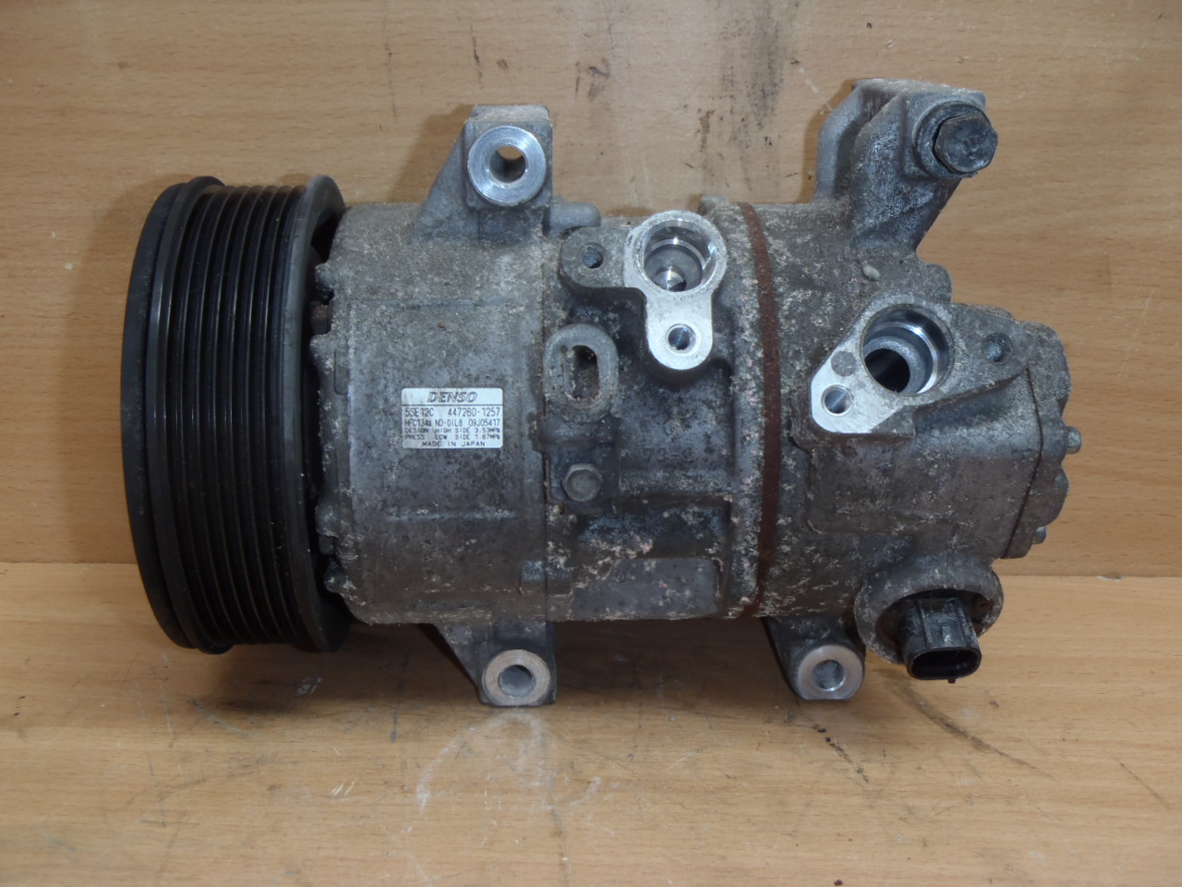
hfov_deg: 49.0
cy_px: 444
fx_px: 1298
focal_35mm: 38
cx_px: 591
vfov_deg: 37.7
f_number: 4.6
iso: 100
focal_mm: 6.83
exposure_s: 1/40
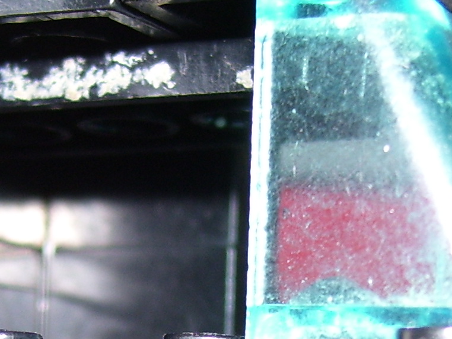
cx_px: 185
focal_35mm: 125
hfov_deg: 15.8
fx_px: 1633
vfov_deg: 11.6
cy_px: 437
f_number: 2.7
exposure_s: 1/60
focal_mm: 6
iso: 80
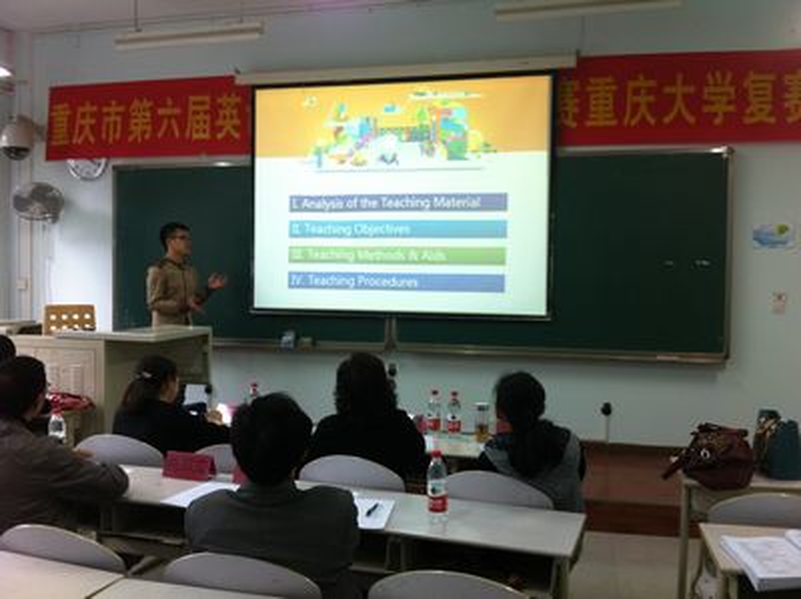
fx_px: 809
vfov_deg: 40.6
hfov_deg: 52.7
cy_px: 300
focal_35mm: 35
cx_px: 400
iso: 80
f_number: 2.8
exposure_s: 1/15
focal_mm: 3.85
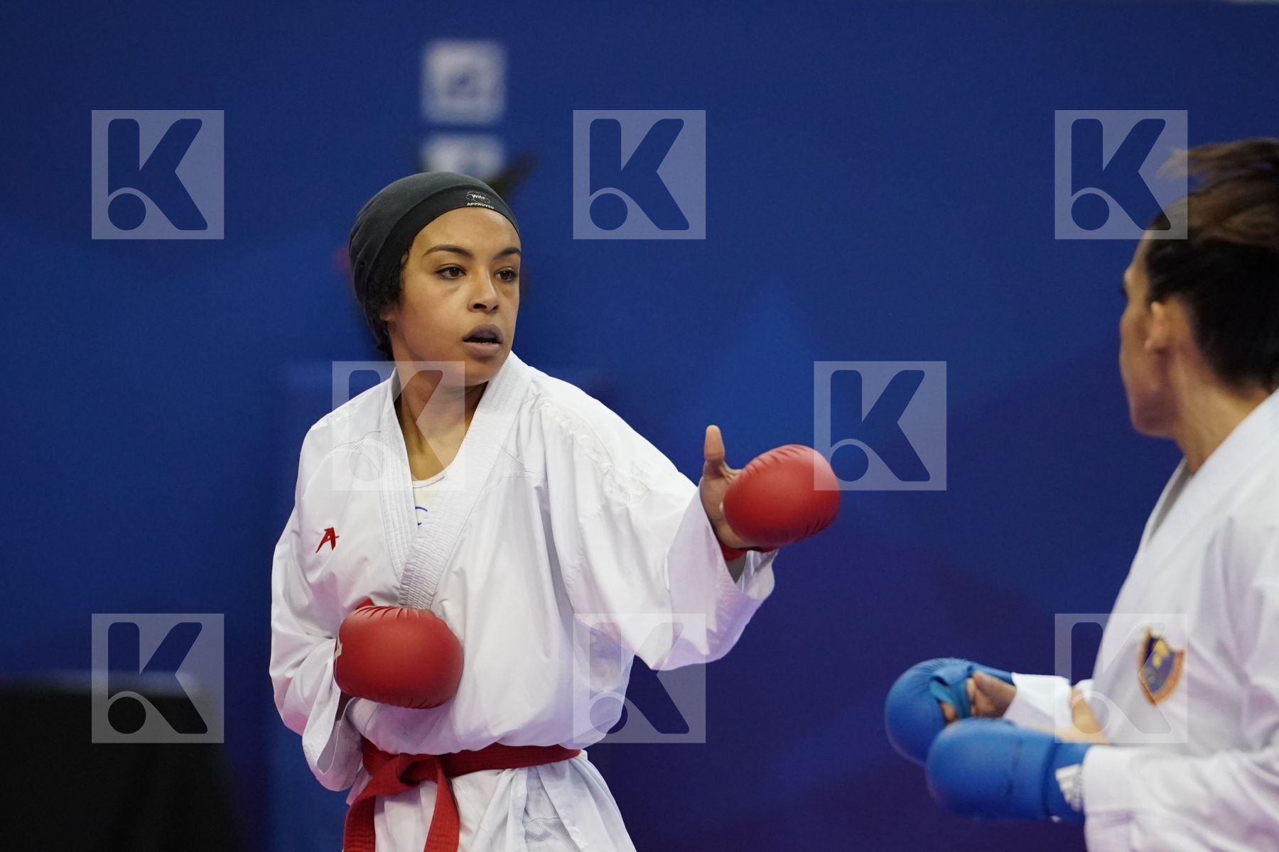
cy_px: 426
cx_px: 640
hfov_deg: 6.9
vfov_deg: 4.6
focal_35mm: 300
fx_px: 10657
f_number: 2.8
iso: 4000
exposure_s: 1/1000
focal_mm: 200
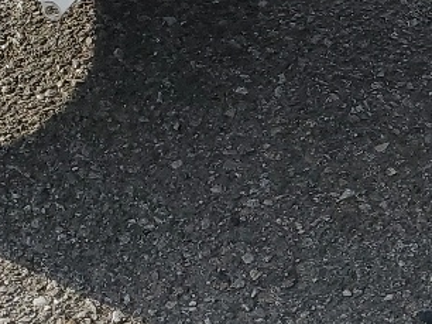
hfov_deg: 13.3
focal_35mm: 136
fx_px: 1696
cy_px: 214
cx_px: 728
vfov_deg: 10.9
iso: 50
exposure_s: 1/2500
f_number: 1.5
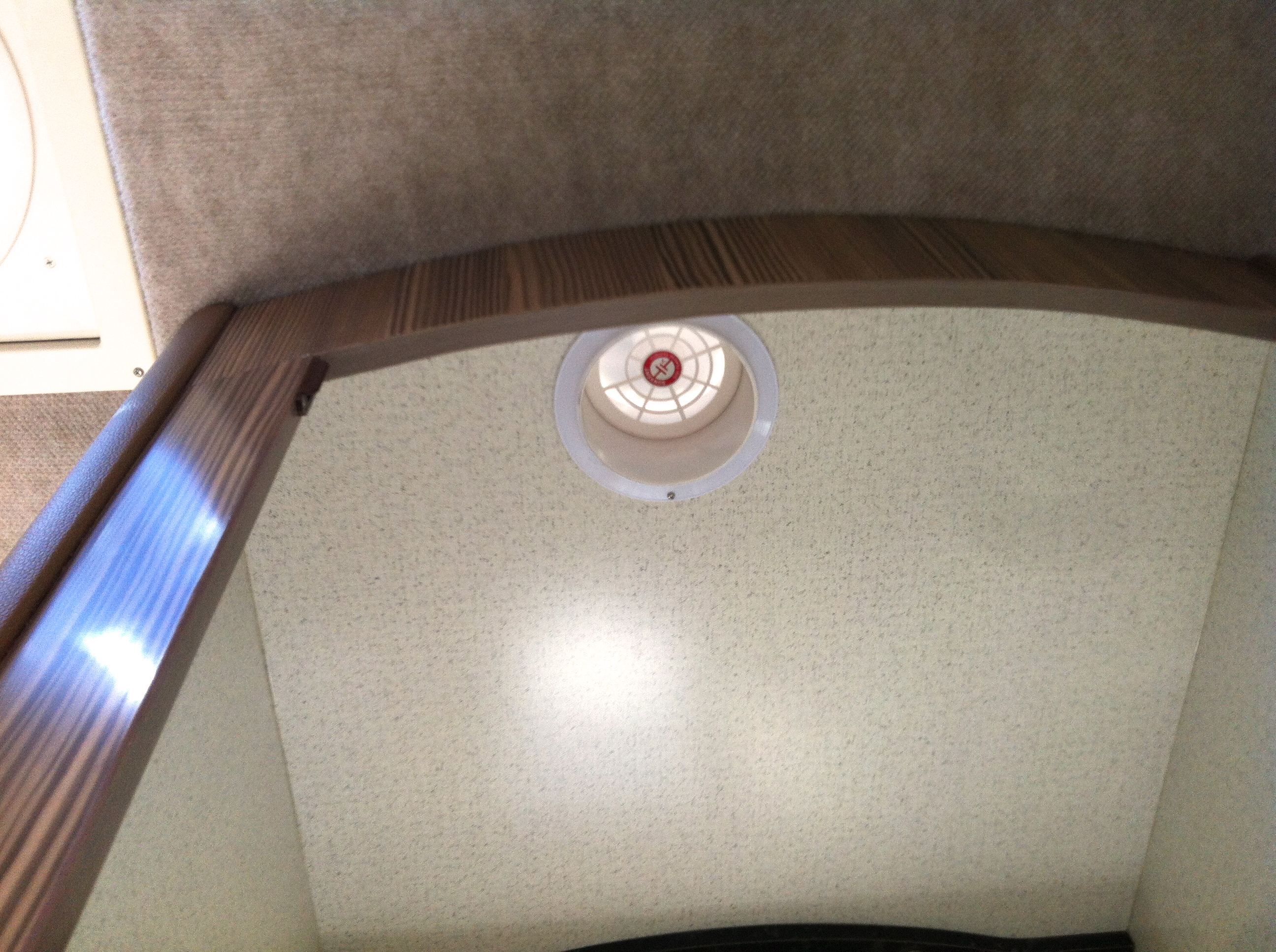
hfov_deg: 52.7
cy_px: 476
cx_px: 638
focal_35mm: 35
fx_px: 1288
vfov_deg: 40.6
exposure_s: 1/50
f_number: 2.8
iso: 100
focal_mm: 3.85
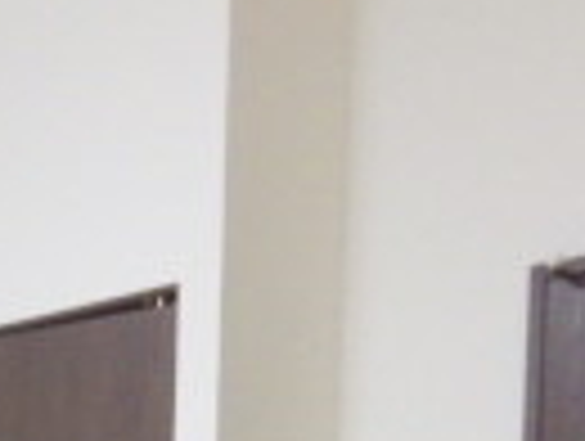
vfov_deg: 11.6
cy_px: 1008
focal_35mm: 108
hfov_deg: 16.0
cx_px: -387
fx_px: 1829
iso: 320
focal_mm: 4
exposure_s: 1/45
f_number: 3.1
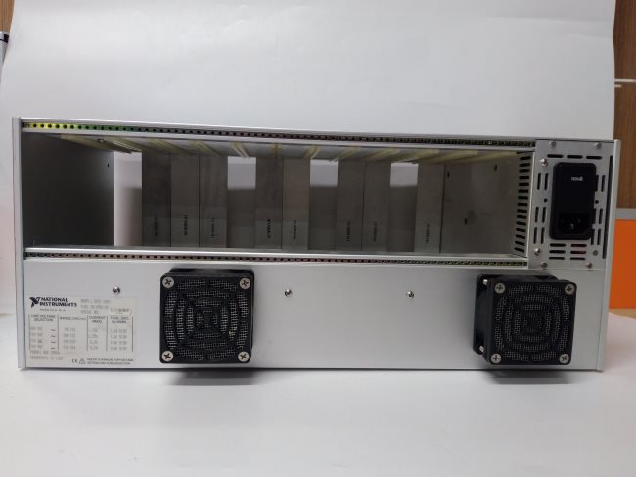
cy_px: 238
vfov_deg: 51.3
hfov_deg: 65.3
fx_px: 496
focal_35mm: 27
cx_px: 318
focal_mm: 3.79
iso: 194
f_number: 2
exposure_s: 1/33
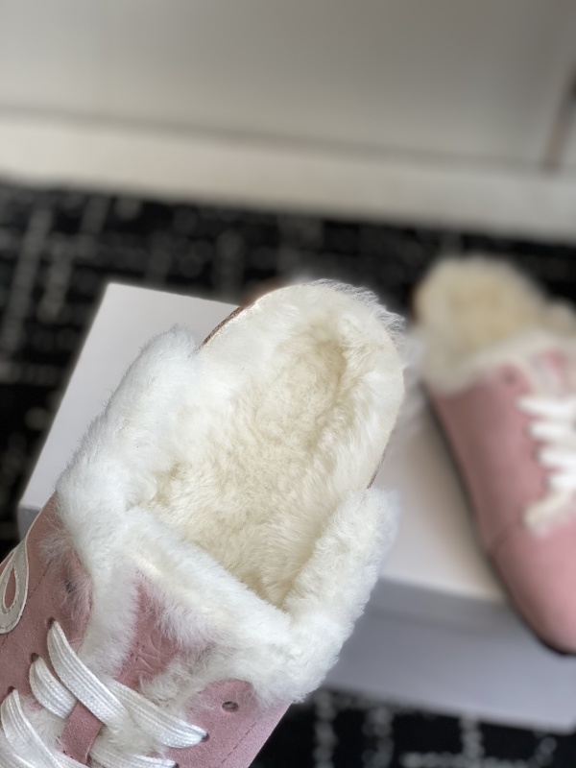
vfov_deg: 36.8
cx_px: 288
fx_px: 1154
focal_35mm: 52
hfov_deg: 28.0
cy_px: 384
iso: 20
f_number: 2
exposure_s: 1/247
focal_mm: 6
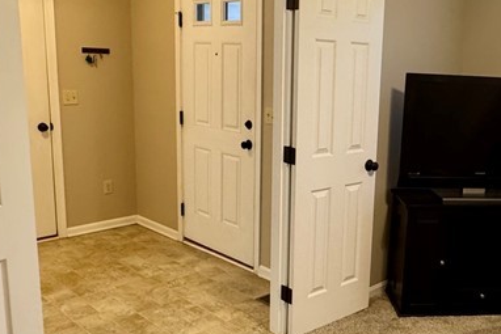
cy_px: 164
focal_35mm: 39
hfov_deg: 48.2
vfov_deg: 34.2
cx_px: 358
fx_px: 543
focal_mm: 2.22
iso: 320
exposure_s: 1/60
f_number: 2.2
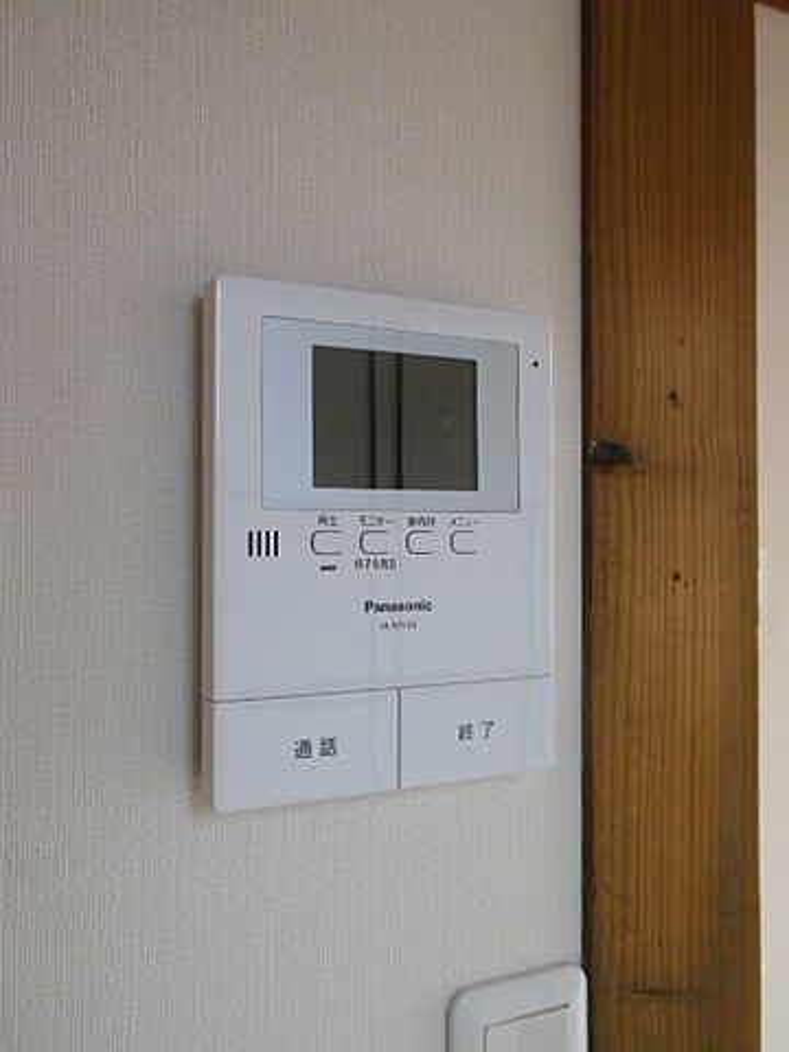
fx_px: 881
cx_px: 394
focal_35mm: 29
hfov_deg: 48.2
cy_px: 526
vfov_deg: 61.7
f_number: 3.3
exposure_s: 1/30
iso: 400
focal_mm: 5.2
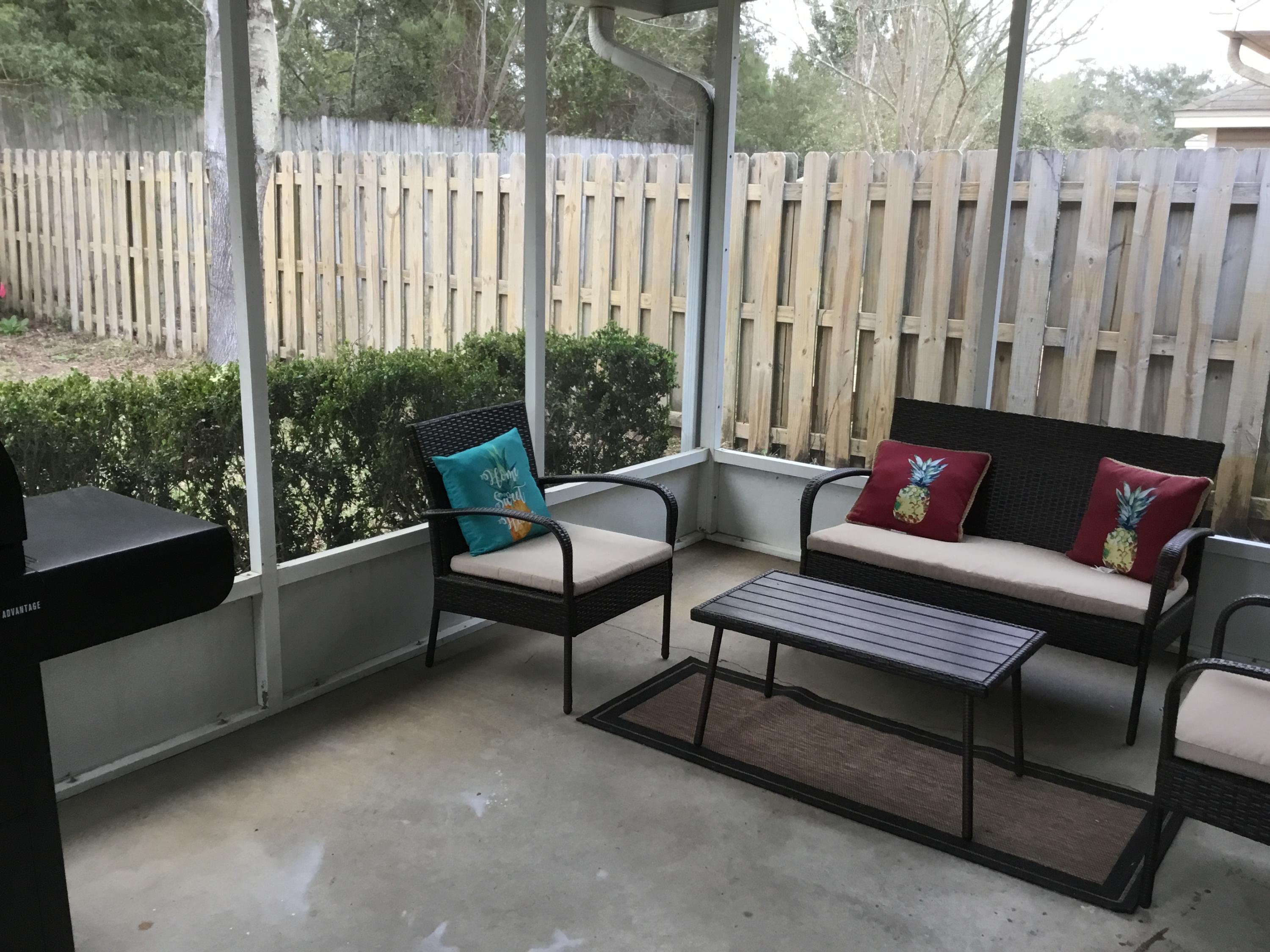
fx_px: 1137
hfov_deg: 58.4
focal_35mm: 31
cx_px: 635
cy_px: 476
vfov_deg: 45.4
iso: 64
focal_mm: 3.3
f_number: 2.4
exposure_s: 1/30
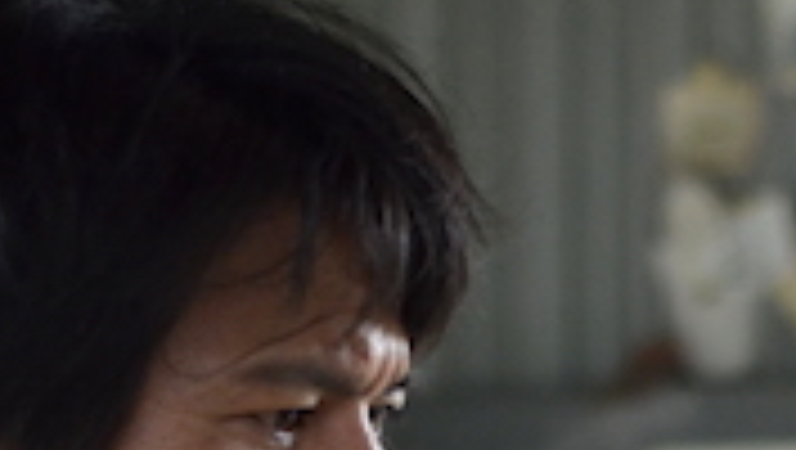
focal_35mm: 319
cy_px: 731
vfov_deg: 3.8
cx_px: 643
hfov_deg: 6.7
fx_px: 6740
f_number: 2.2
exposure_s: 1/1250
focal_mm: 50
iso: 800
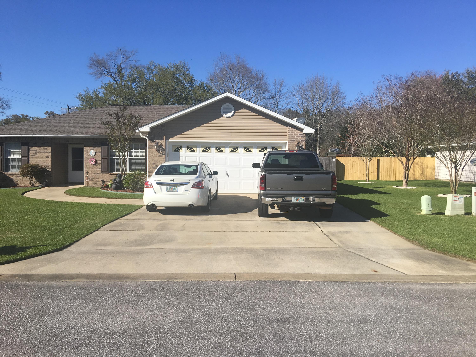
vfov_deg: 48.2
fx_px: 399
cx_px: 238
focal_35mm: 29
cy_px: 178
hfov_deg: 61.7
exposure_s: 1/1637
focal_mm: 4.15
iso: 25
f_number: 2.2
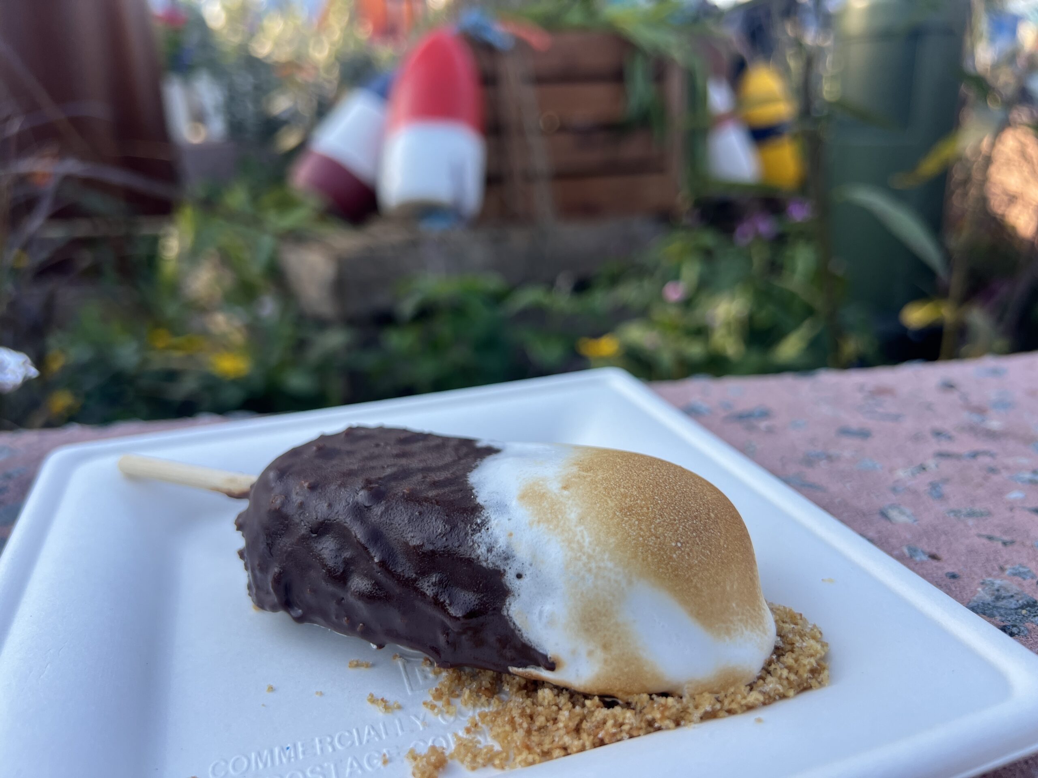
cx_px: 519
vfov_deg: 53.1
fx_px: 780
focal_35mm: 26
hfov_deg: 67.3
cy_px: 389
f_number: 1.5
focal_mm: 5.7
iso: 50
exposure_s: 1/866
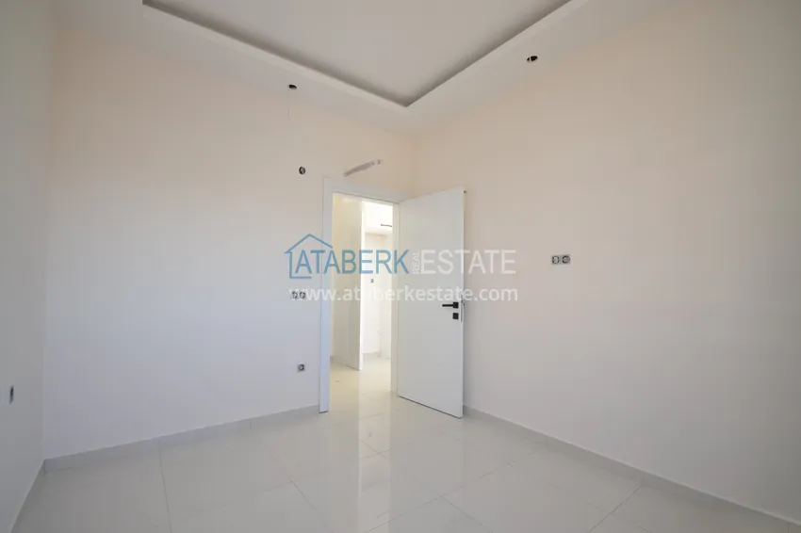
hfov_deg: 100.4
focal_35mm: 15
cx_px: 400
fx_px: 334
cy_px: 266
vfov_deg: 77.3
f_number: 5
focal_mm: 10
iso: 200
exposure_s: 1/100
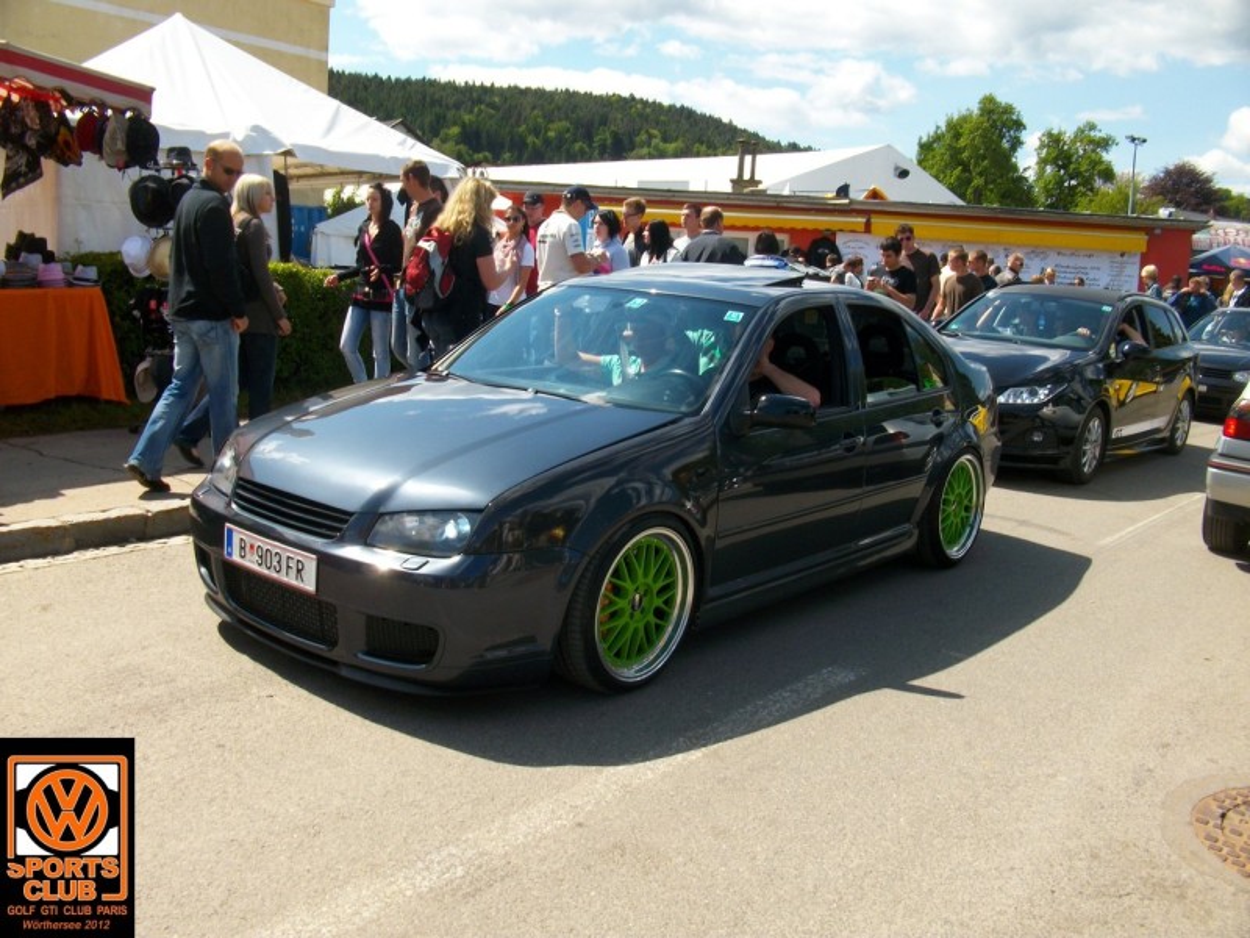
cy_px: 469
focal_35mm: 34
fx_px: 1228
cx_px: 625
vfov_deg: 41.8
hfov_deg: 54.0
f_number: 5.5
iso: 80
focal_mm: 5.7
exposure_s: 1/255
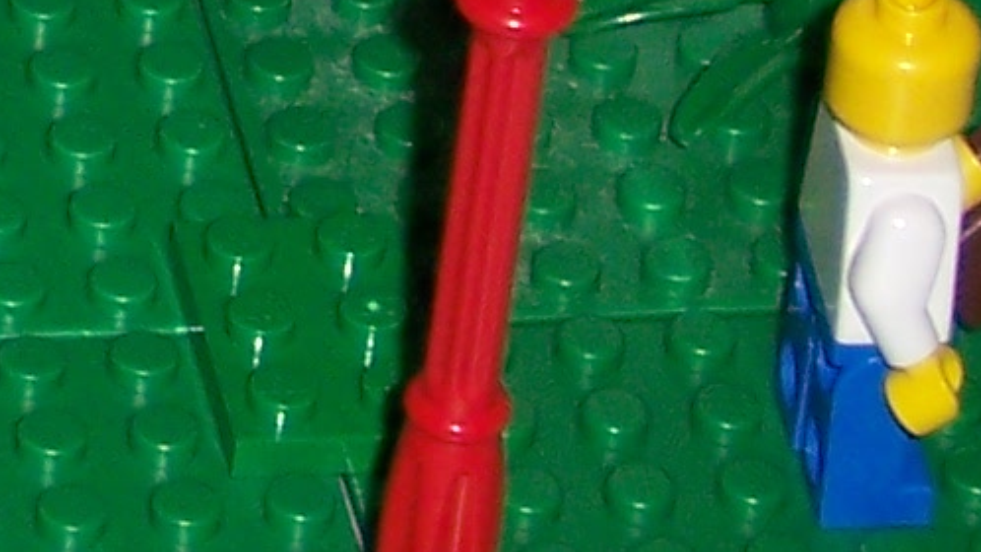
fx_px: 11288
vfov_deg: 2.8
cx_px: -1111
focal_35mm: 434
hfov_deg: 4.9
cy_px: -1003
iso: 100
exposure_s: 1/100
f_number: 3.8
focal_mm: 11.6
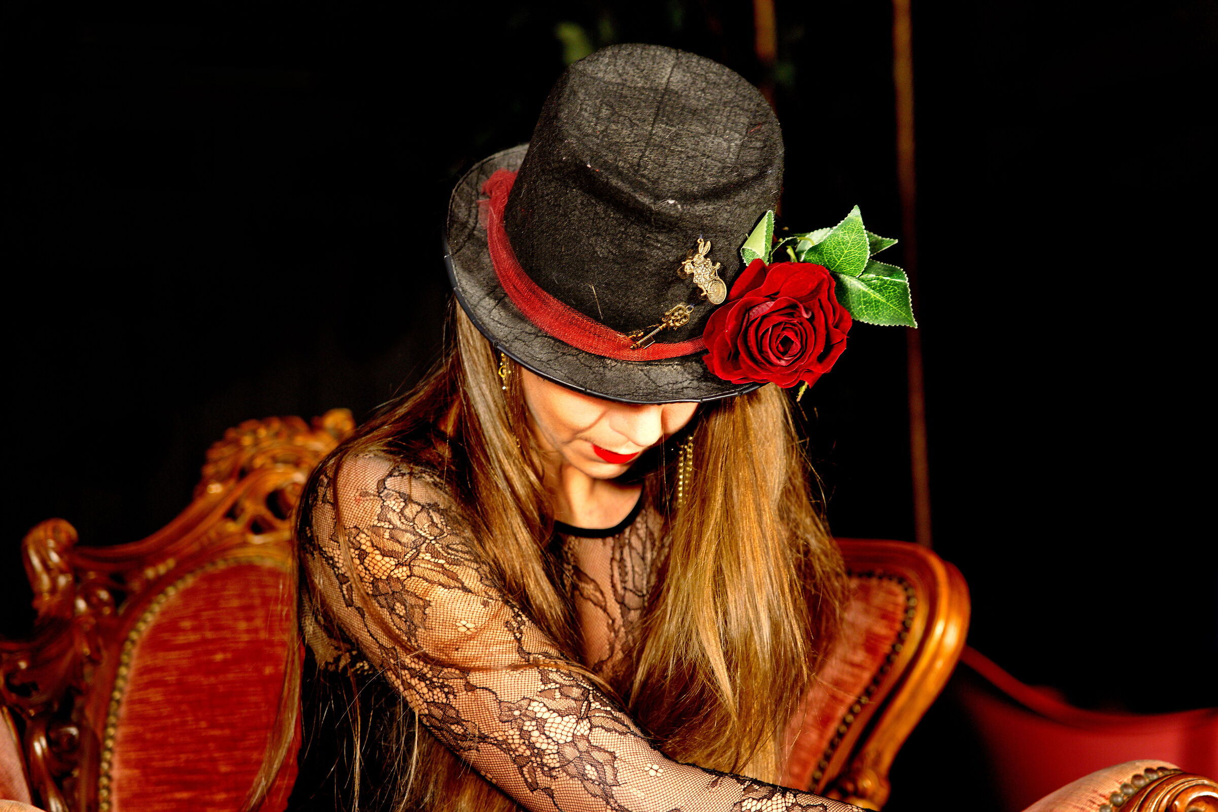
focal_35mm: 105
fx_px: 3552
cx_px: 609
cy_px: 406
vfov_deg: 13.0
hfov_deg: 19.5
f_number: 4
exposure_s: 1/15
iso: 800
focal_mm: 105
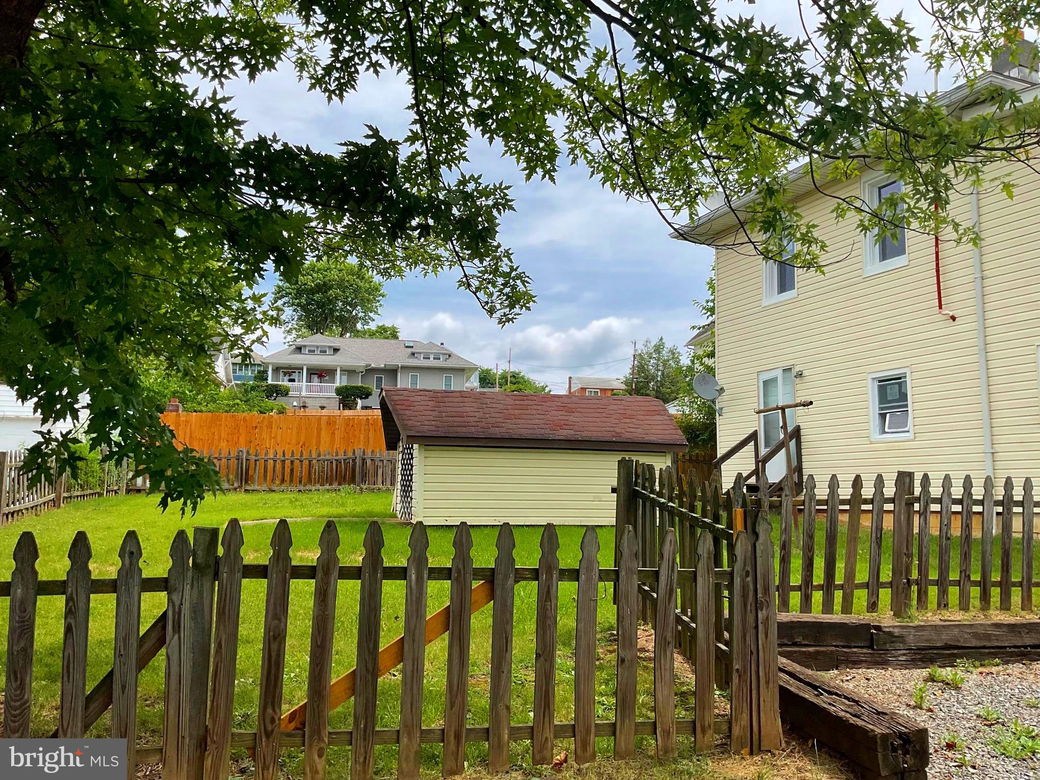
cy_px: 390
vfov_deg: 48.2
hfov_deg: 61.7
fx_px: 871
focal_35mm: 29
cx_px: 520
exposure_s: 1/1786
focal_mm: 3
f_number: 1.8
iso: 16
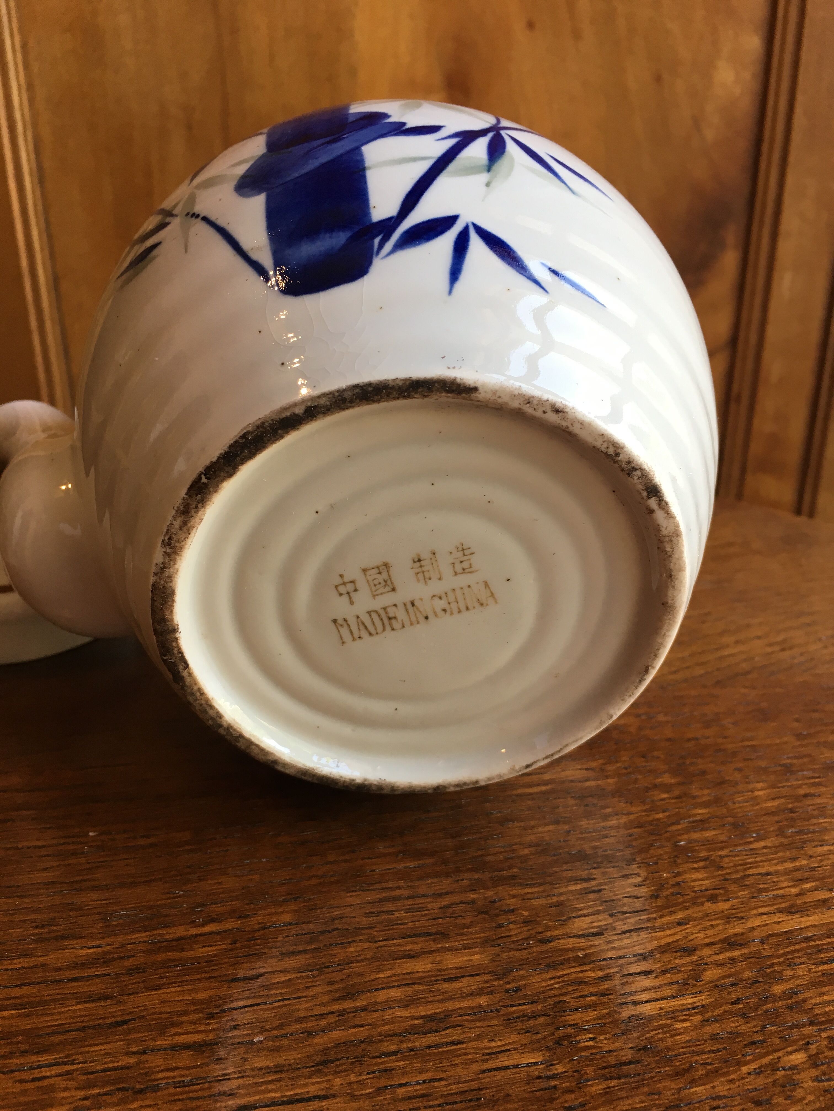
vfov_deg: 61.7
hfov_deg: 48.2
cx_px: 417
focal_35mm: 29
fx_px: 932
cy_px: 556
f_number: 2.2
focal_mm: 4.15
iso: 25
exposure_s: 1/33
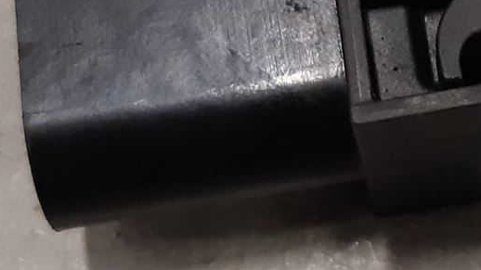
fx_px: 1428
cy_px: -3
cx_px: 552
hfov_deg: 18.3
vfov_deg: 10.7
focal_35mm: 112
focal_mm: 3.93
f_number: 1.7
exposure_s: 1/33
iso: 250
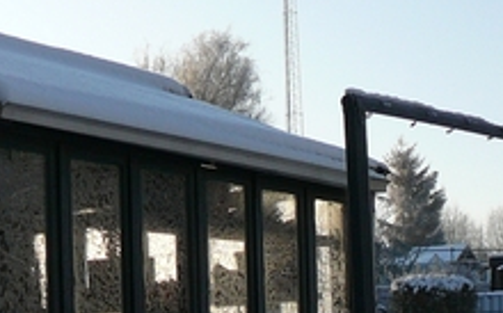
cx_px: 14
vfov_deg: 11.5
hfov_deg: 18.1
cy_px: 286
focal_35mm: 113
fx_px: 1547
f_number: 3
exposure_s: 1/800
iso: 80
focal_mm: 5.8
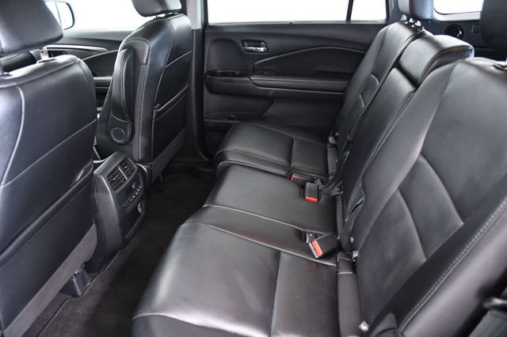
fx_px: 380
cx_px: 254
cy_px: 168
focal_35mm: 27
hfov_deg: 67.4
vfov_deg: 47.9
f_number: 3.5
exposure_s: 1/50
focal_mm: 18
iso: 2500
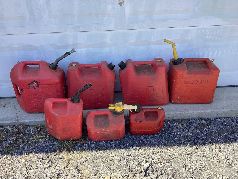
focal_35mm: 31
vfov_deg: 45.4
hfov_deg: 58.3
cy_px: 90
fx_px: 213
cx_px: 119
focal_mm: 3.3
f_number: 2.4
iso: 25
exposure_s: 1/203
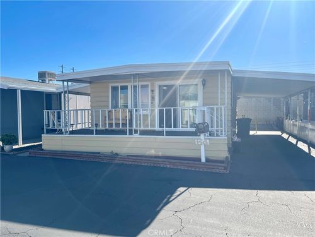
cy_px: 118
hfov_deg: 69.4
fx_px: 227
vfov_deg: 54.9
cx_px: 158
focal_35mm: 25
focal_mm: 5.1
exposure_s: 1/3559
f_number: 1.6
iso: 32
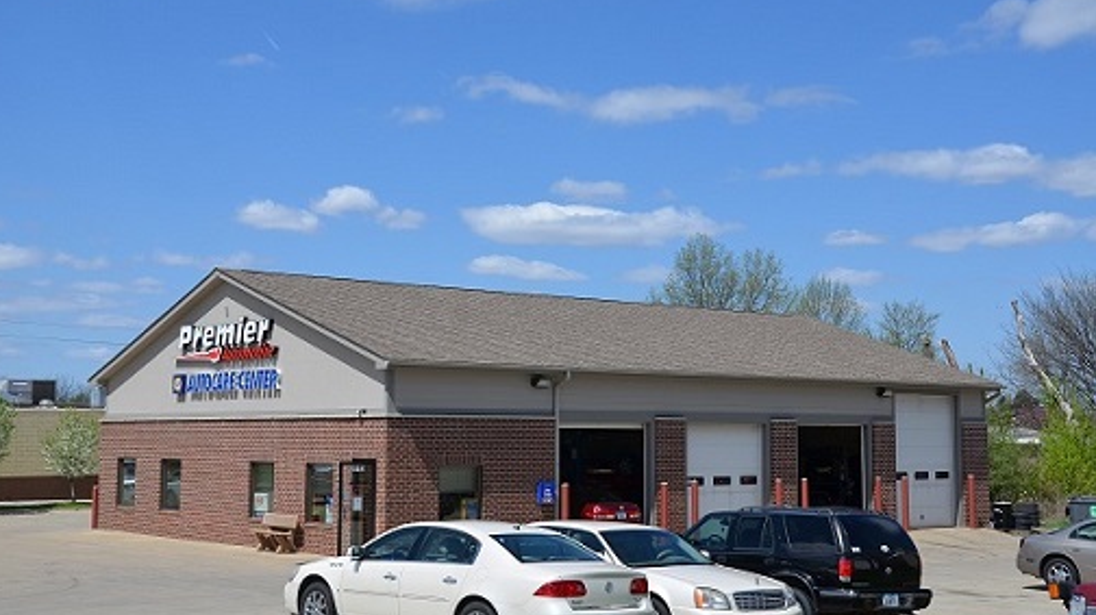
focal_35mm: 51
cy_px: 305
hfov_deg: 40.6
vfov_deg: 23.5
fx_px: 1482
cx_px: 541
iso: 100
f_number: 9
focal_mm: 32
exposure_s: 1/320
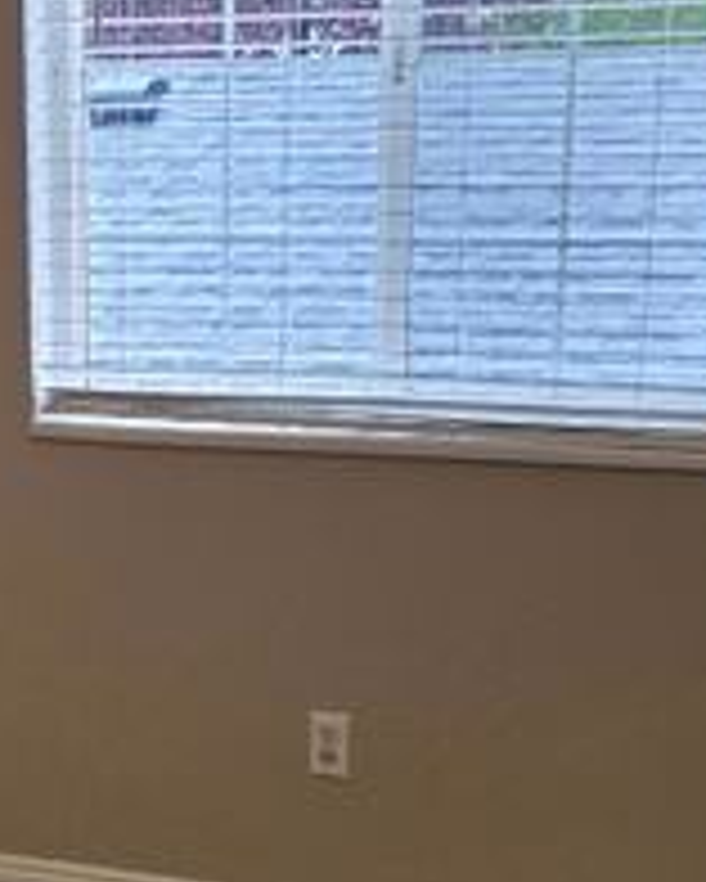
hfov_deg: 17.0
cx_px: -18
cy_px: 702
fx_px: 2297
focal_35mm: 88
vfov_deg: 21.5
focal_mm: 5.4
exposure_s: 1/120
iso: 320
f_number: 1.8
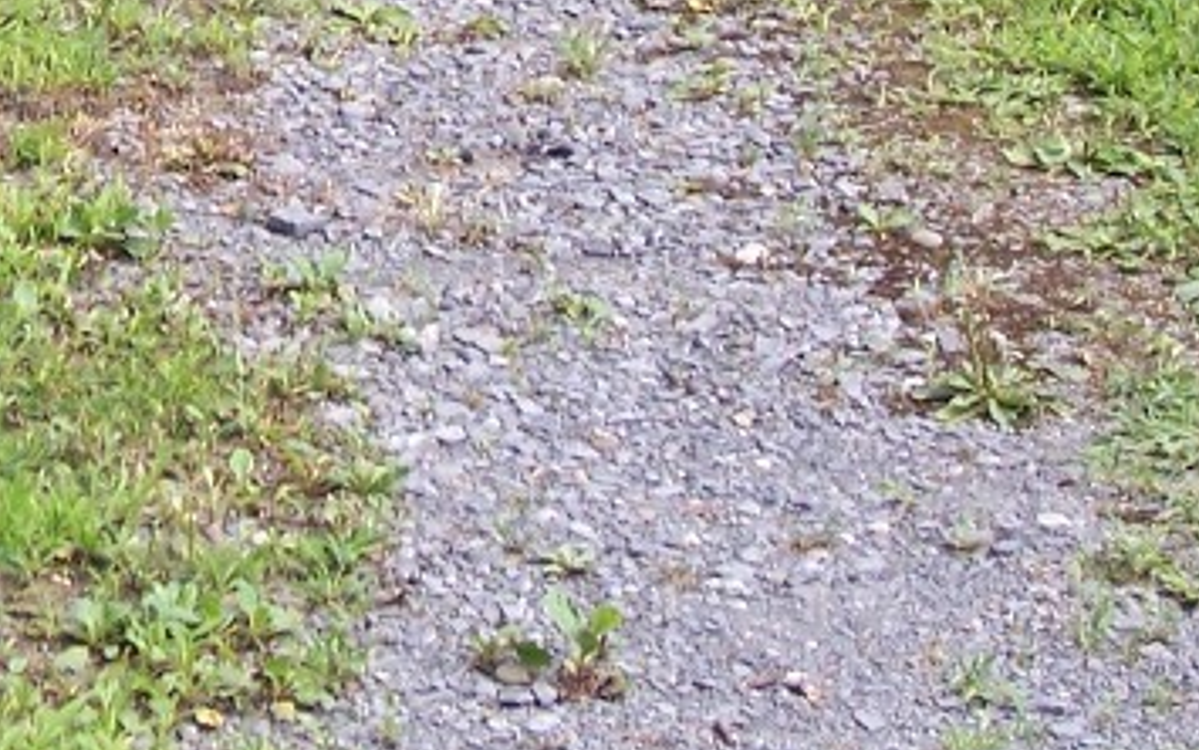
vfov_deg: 7.9
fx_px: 5294
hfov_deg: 12.7
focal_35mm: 162
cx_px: -111
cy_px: -392
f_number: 3.4
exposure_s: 1/180
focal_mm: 8.6
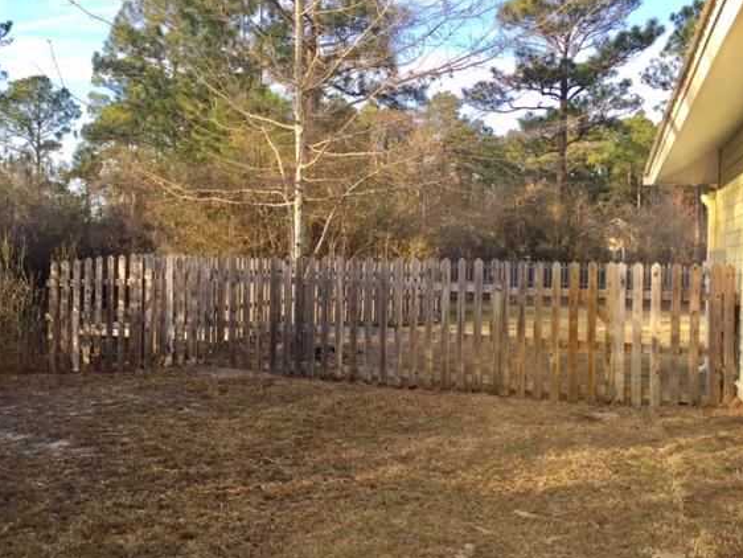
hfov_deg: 55.2
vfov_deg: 43.0
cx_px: 334
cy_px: 290
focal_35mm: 33
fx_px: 709
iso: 32
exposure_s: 1/306
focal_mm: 4.15
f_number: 2.2
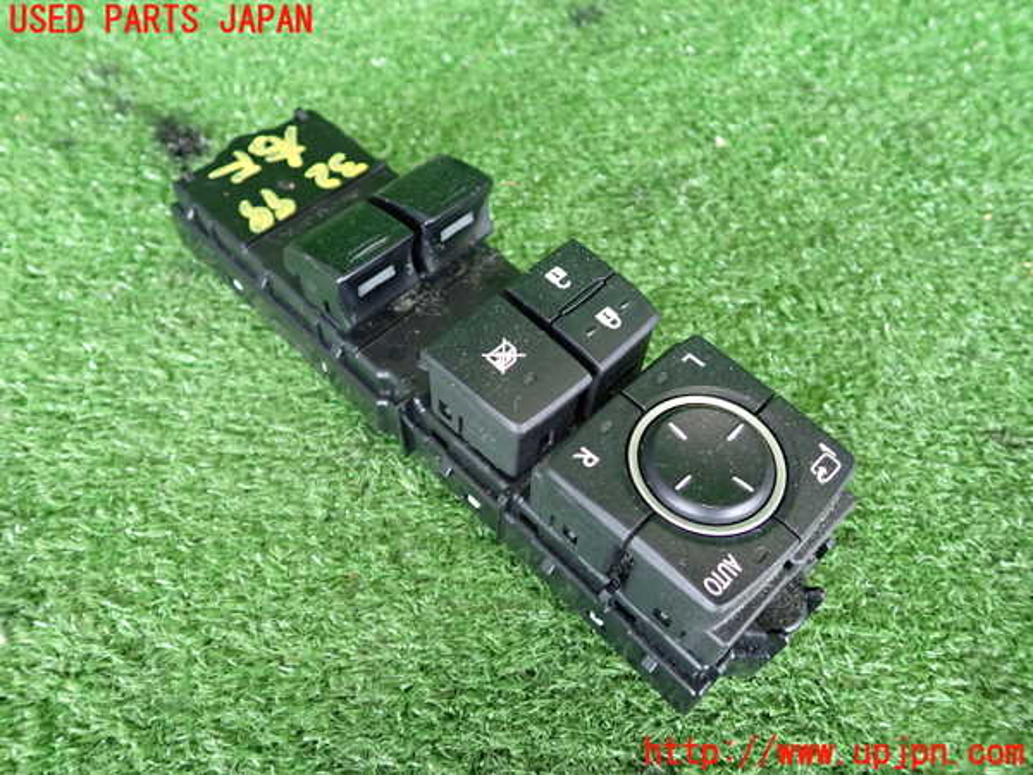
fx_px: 836
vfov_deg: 49.7
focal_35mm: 28
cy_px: 388
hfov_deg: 63.4
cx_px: 516
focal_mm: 5.05
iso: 400
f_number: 2.2
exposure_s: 1/30
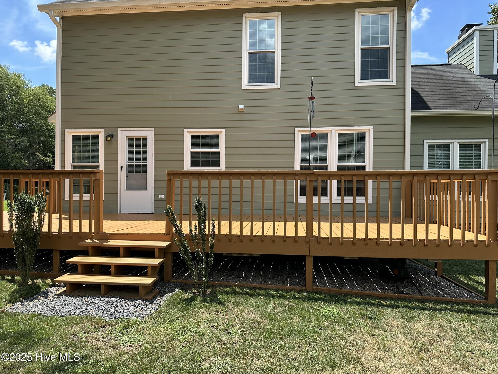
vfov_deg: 56.8
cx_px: 249
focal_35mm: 24
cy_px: 187
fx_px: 345
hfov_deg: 71.6
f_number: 1.78
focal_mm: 6.86
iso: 80
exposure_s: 1/2028
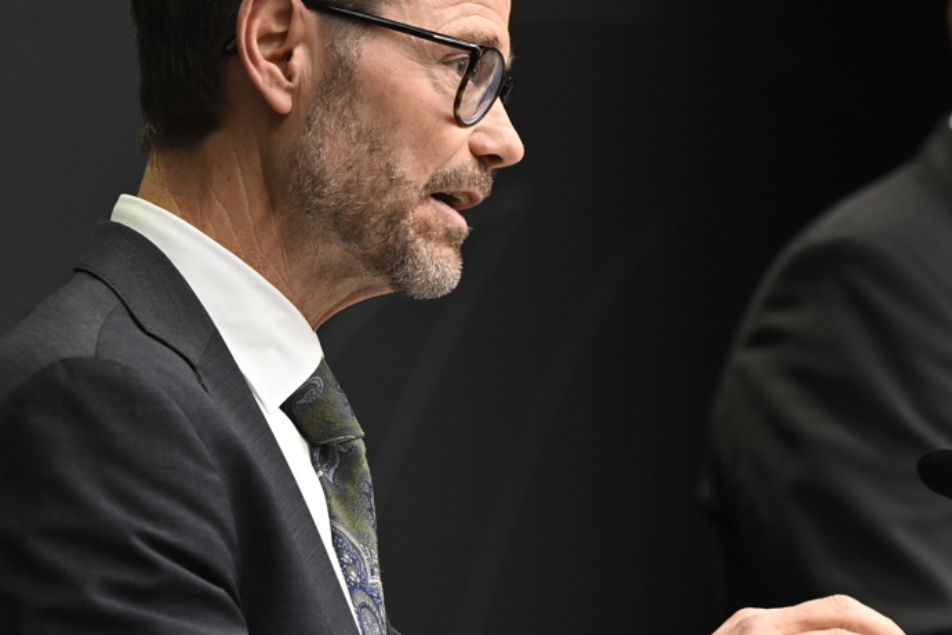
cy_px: 331
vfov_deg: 5.2
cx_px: 653
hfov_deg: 7.7
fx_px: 7034
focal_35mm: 266
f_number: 4
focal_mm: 135
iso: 1000
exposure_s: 1/200
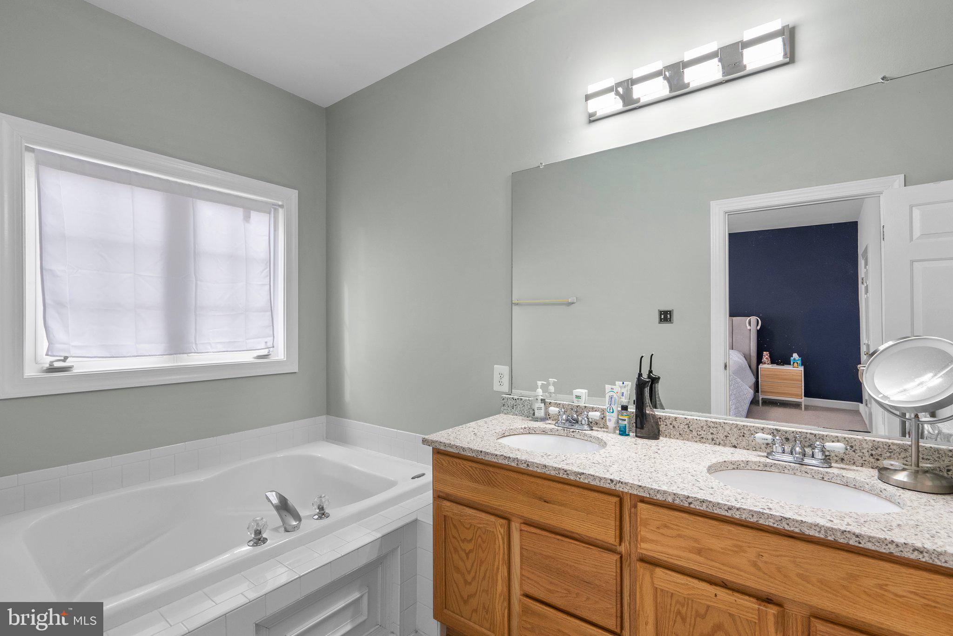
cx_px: 476
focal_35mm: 16
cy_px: 318
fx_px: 424
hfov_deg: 96.7
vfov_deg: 73.8
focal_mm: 16
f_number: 8
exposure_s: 1/8
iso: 250
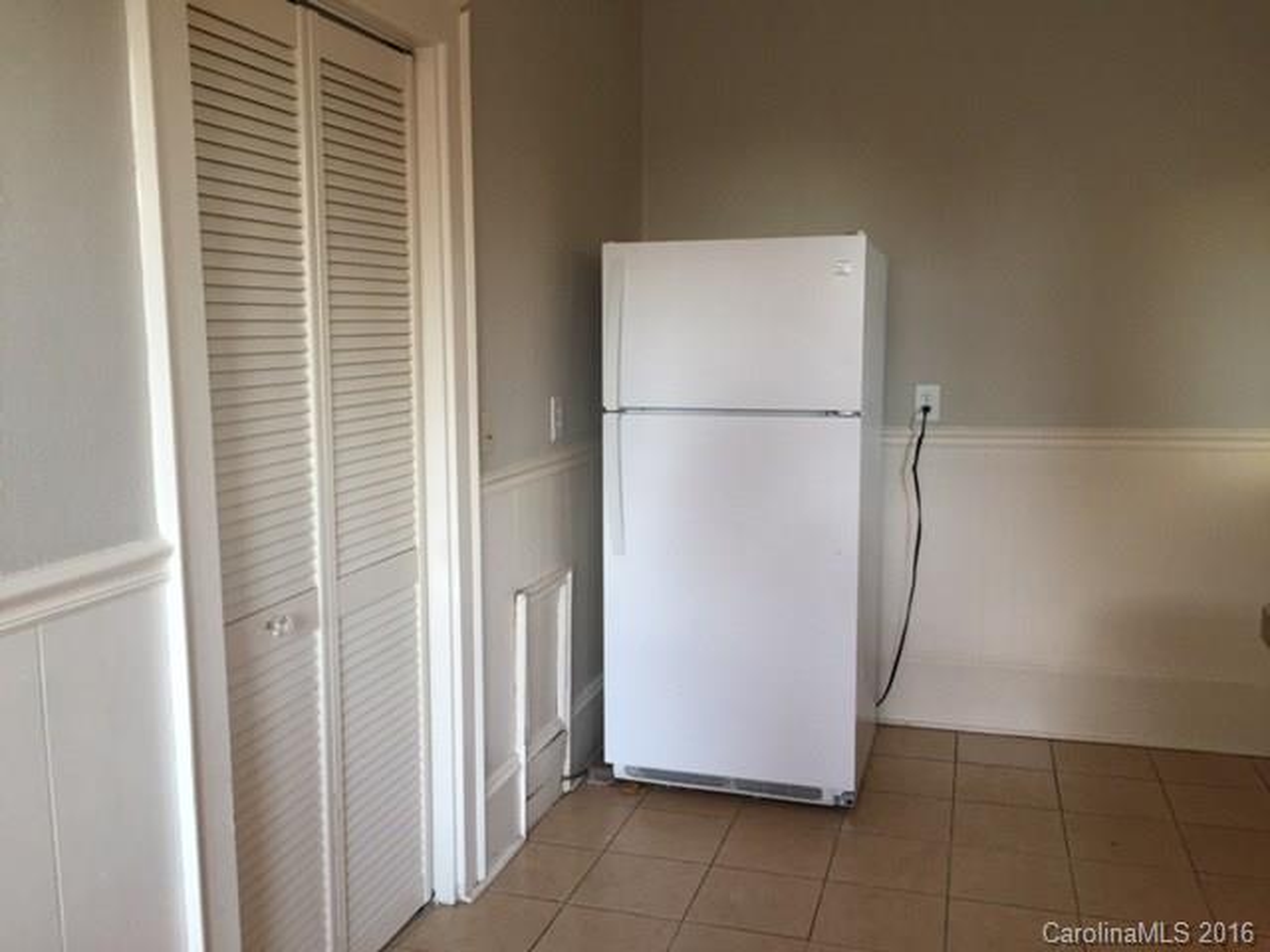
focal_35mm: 29
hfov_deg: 61.7
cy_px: 476
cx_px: 635
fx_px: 1064
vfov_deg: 48.2
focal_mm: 4.15
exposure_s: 1/30
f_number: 2.2
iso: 100
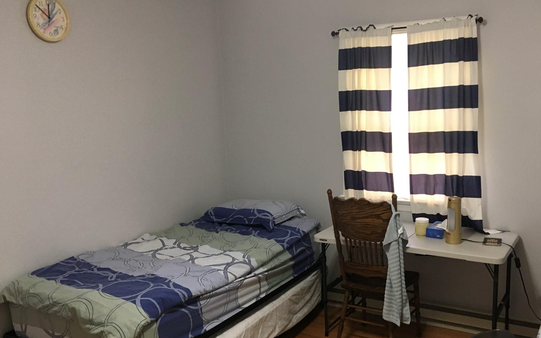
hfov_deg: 53.7
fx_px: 531
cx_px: 316
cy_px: 200
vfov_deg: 35.2
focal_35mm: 36
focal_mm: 4.15
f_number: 2.2
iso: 160
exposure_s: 1/30
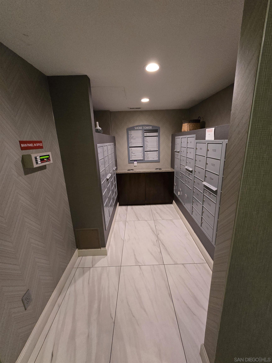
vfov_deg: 106.2
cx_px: 136
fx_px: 136
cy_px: 182
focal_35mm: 13
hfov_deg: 89.9
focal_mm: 2.2
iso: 1250
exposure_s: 1/60
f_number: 2.2
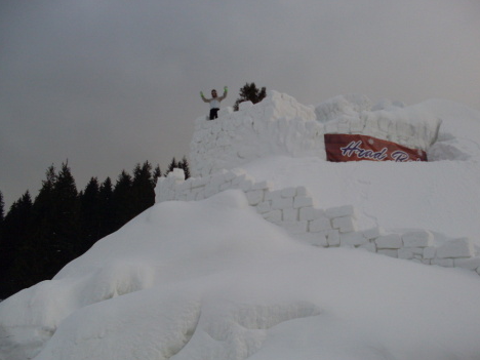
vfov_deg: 36.8
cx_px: 240
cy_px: 181
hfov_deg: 47.9
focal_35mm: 39
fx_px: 541
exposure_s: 1/500
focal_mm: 6.3
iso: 80
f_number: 2.8
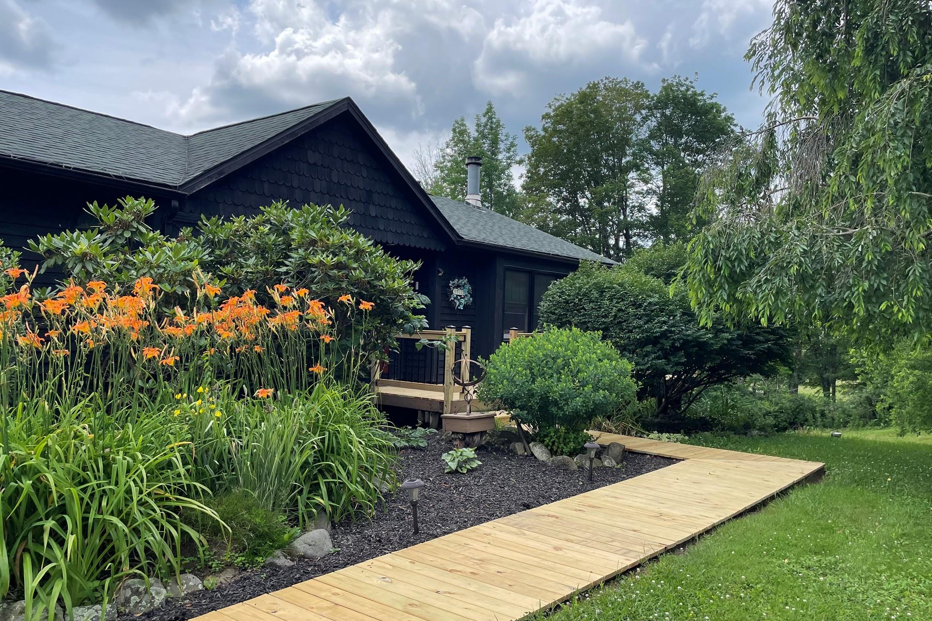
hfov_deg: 65.5
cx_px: 481
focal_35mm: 28
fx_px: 725
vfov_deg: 46.4
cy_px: 306
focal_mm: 4.2
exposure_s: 1/2092
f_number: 1.6
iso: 32
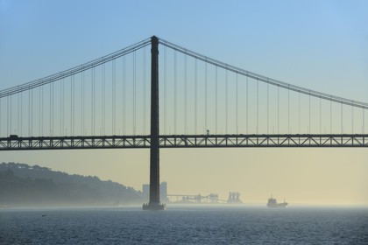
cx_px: 184
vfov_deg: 6.9
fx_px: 2044
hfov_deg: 10.3
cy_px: 122
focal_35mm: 200
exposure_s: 1/400
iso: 100
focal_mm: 200
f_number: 11
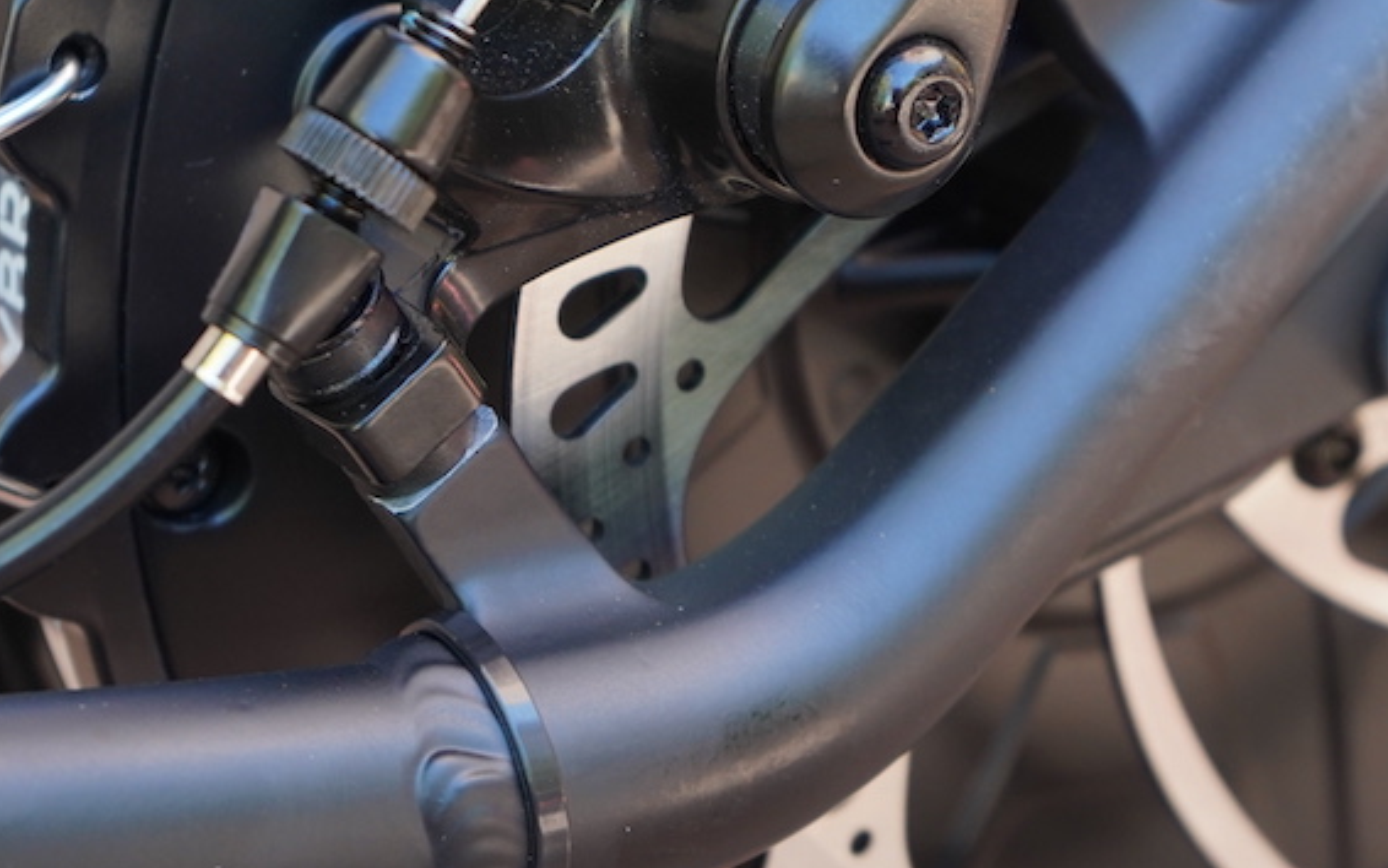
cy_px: 200
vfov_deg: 8.2
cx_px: 1278
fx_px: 6016
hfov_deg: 13.0
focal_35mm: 159
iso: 800
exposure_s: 1/160
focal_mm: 69
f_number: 5.6
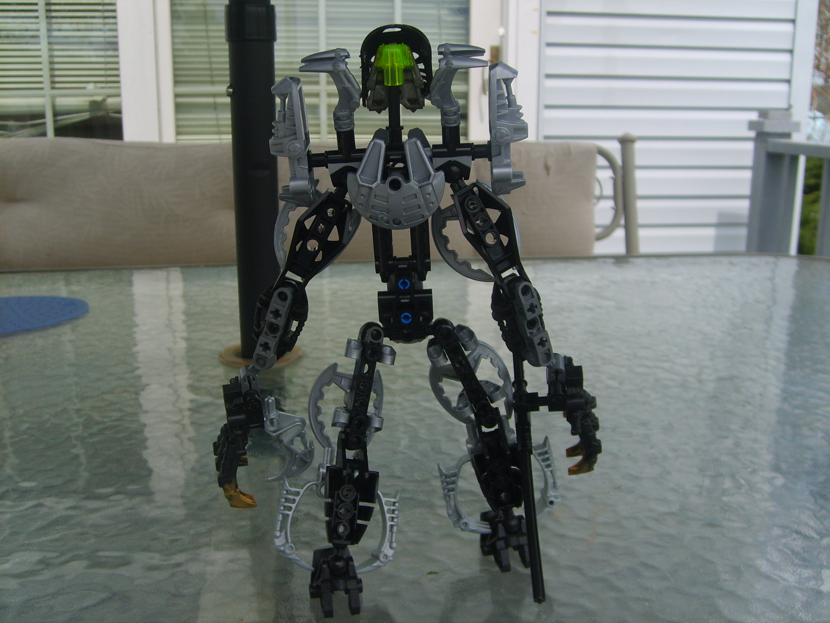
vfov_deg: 40.7
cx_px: 415
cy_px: 312
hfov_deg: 52.6
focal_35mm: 35
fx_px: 839
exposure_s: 1/750
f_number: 2.8
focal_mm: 5.8
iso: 50
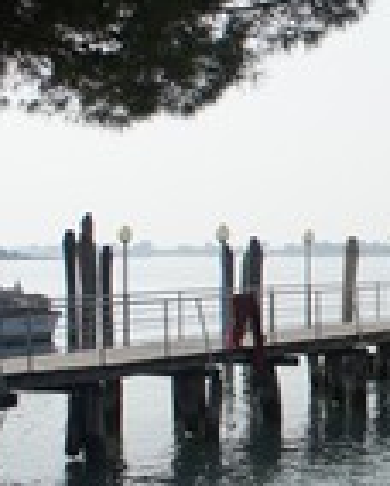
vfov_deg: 23.2
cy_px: 298
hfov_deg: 16.3
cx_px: 664
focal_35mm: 82
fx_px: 1181
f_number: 7.1
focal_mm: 18
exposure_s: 1/500
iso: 200
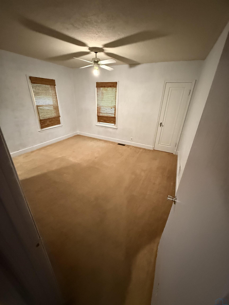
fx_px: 123
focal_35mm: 14
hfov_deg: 85.7
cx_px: 114
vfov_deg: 102.1
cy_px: 152
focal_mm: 2.22
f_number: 2.2
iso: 1250
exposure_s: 1/40
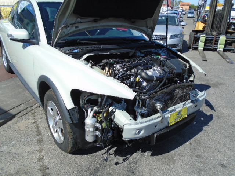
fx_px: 177
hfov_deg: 67.3
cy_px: 88
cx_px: 118
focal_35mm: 26
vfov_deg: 53.1
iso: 100
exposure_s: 1/160
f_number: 8
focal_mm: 4.6
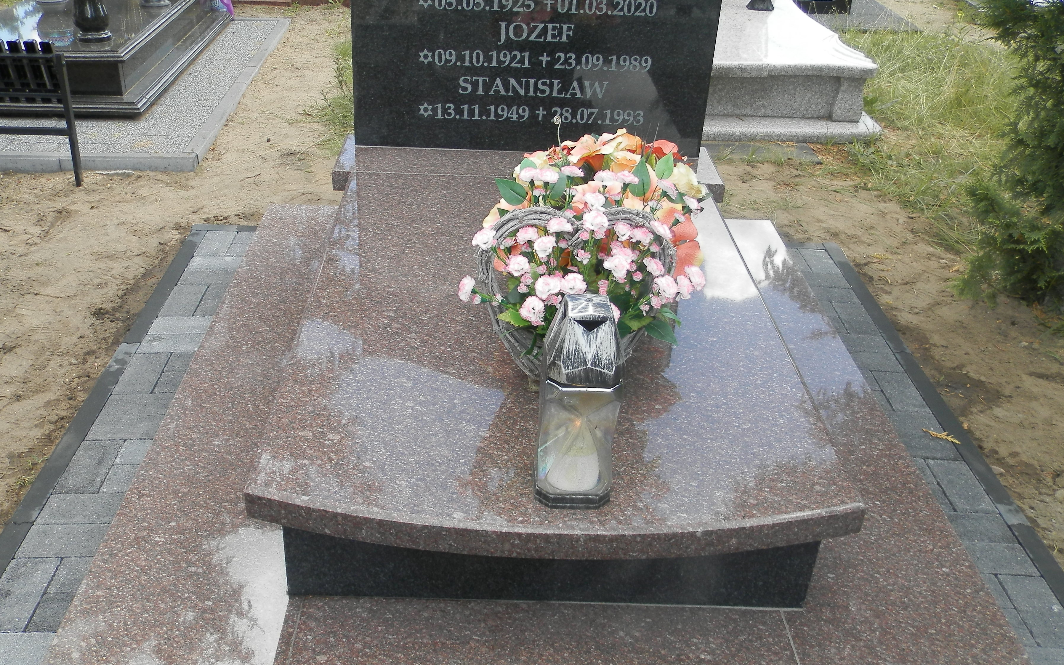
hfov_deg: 56.7
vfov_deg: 37.3
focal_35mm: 34
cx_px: 507
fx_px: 986
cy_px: 347
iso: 80
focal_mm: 4.5
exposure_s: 1/200
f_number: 3.1
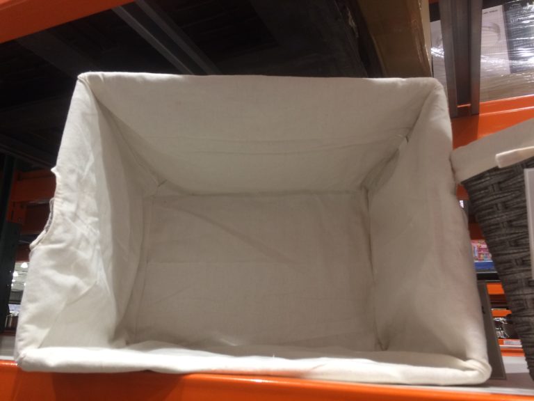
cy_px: 200
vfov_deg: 48.2
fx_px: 447
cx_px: 267
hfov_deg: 61.7
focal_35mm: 29
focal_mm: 4.15
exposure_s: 1/30
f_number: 2.2
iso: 100
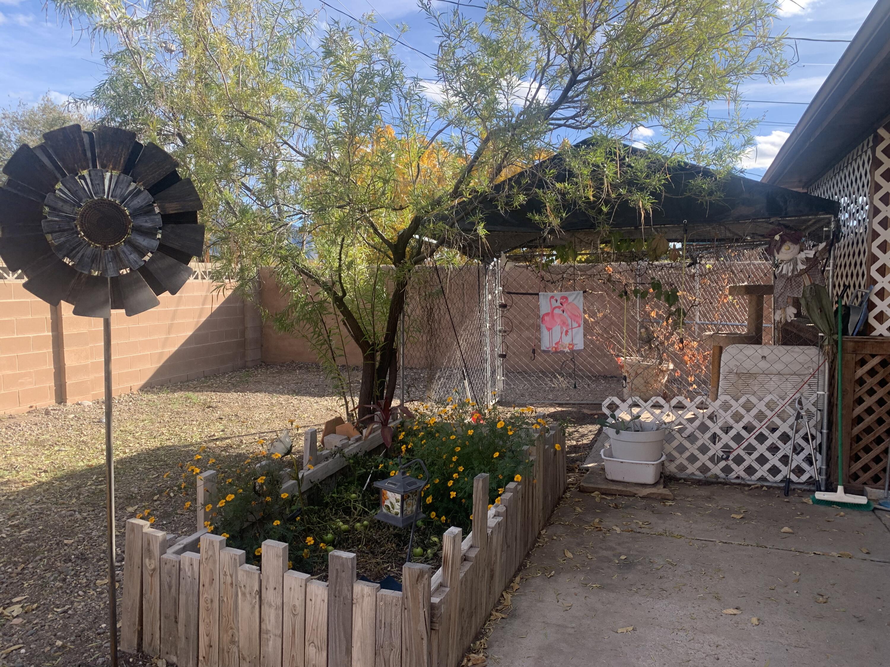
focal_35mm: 26
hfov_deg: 67.3
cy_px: 334
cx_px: 445
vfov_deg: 53.1
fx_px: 668
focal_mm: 4.25
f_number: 1.8
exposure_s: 1/732
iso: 25
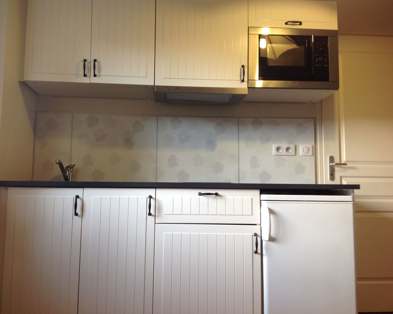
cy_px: 156
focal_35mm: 37
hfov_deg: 49.1
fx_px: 430
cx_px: 187
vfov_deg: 40.1
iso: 64
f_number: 2.4
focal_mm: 4.28
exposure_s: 1/30
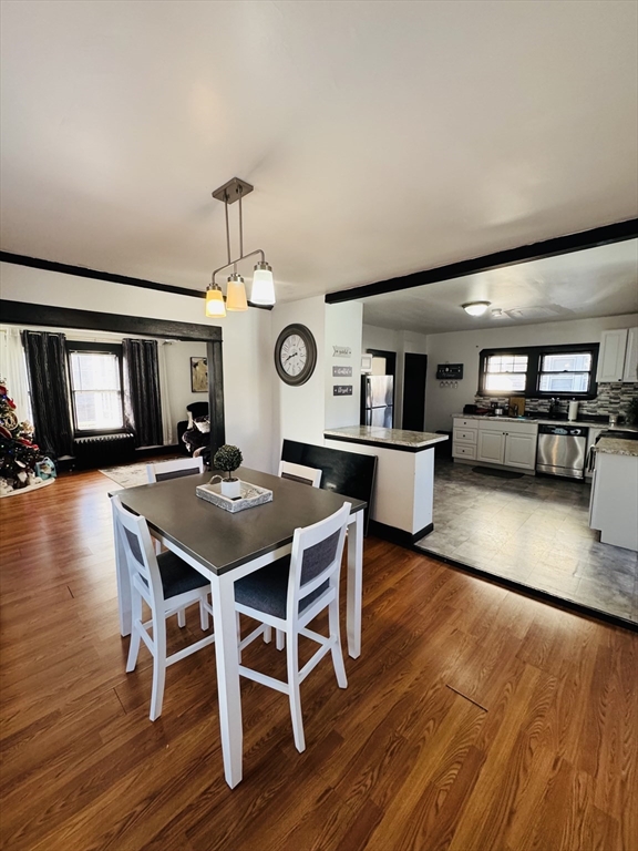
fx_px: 344
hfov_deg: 85.7
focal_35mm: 14
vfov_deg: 102.1
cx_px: 319
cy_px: 426
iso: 320
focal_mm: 2.22
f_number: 2.2
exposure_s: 1/120
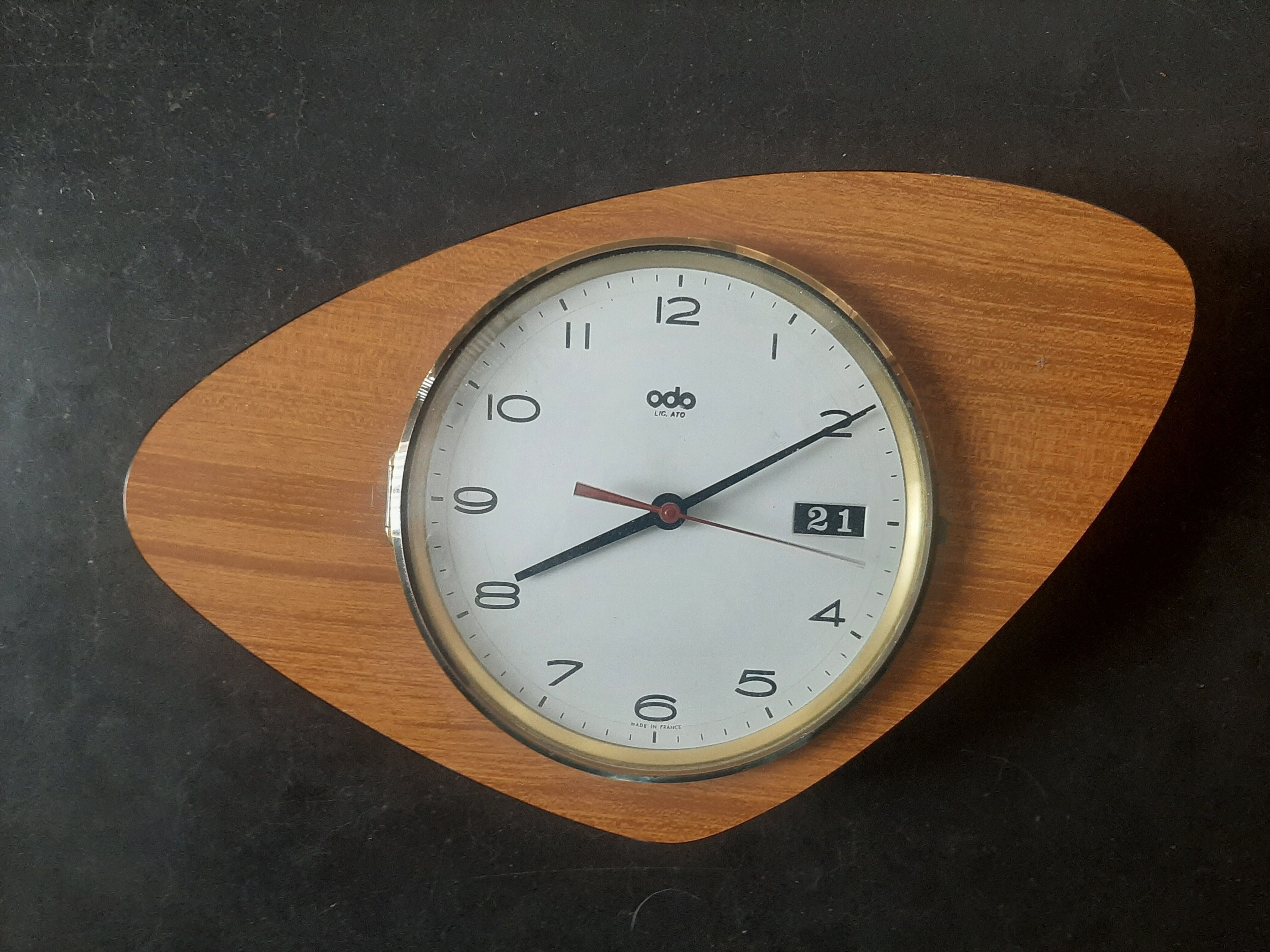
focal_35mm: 26
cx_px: 635
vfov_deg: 53.1
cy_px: 476
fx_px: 954
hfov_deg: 67.3
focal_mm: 3.93
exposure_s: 1/50
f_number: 1.7
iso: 200
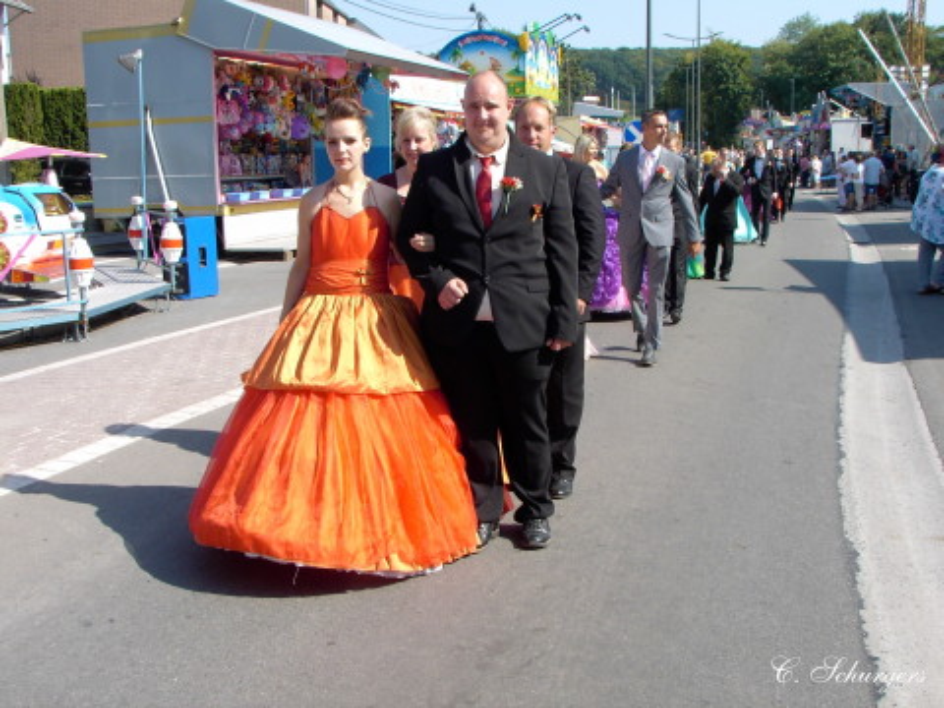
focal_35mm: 44
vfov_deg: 32.9
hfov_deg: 42.9
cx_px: 472
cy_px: 354
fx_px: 1200
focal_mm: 6.8
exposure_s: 1/200
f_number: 5
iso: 70
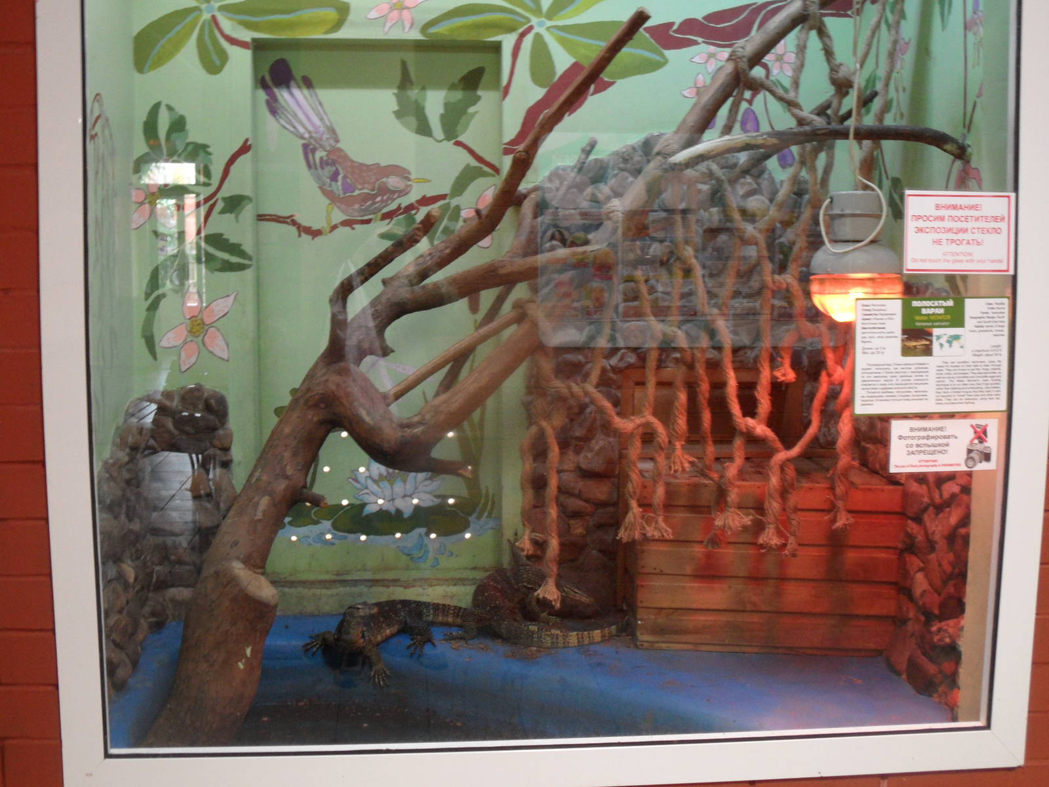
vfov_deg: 36.0
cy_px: 394
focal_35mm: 40
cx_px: 524
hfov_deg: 46.8
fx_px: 1212
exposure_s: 1/8
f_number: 3.6
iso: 200
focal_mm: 6.5
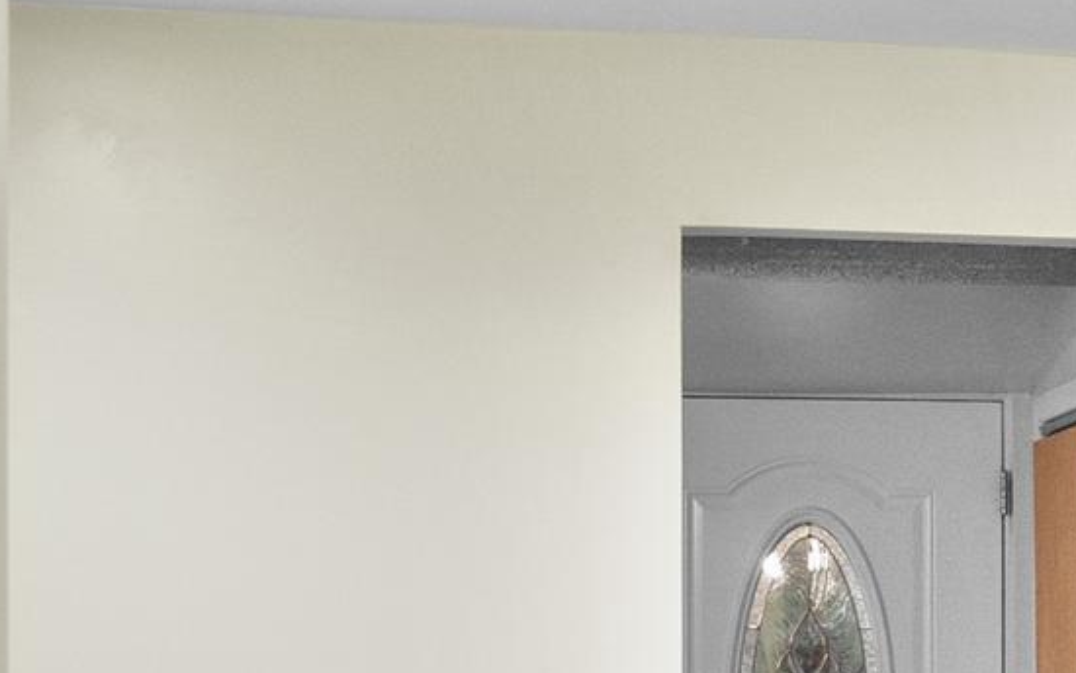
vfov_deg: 8.8
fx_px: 4341
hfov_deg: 13.5
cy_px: 656
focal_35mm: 148
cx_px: 1477
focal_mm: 26
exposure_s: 1/10
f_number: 9
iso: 1600
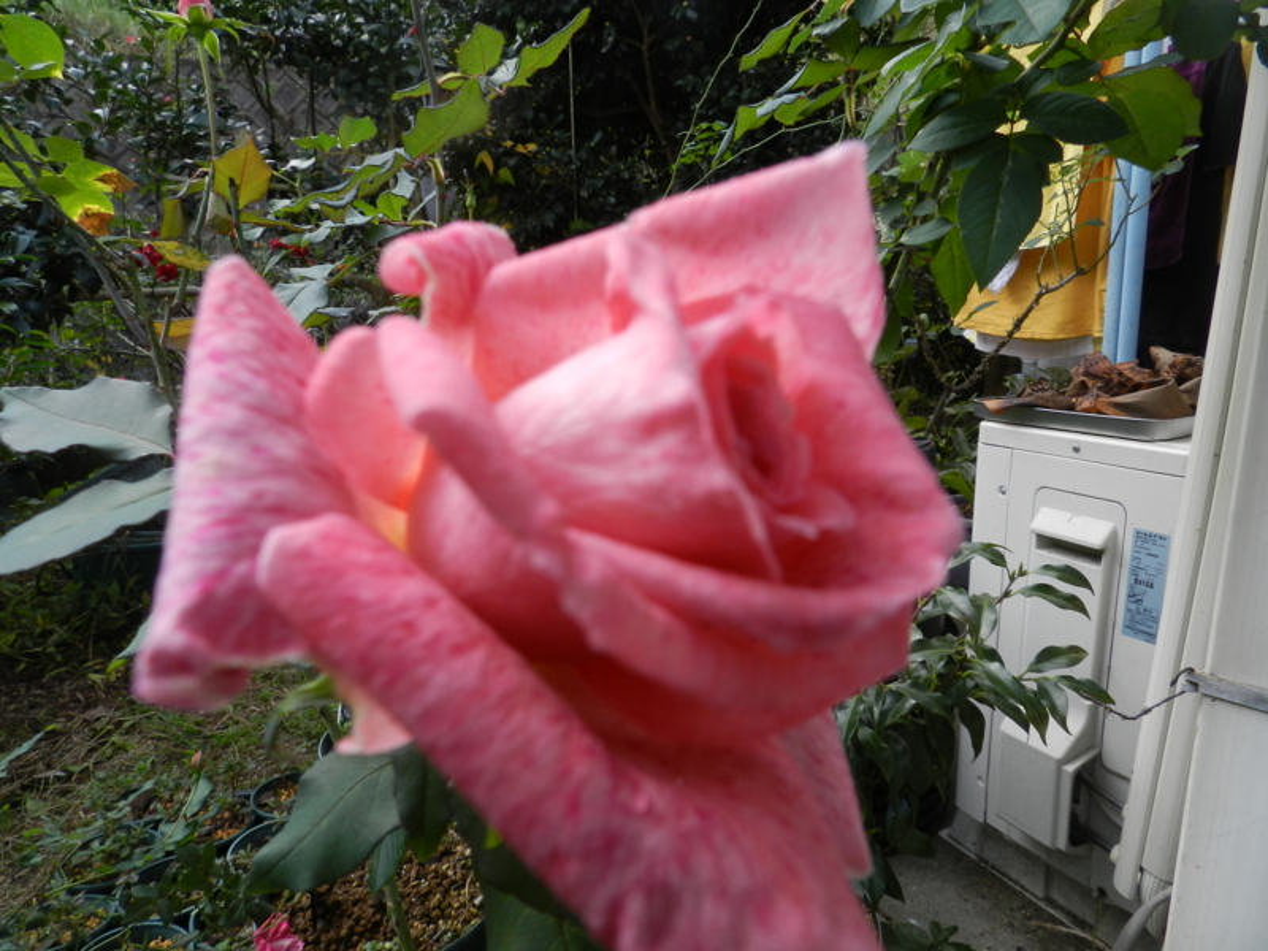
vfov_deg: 58.9
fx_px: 843
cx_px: 634
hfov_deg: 73.9
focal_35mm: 23
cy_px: 476
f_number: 3.5
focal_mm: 4
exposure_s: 1/200
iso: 160
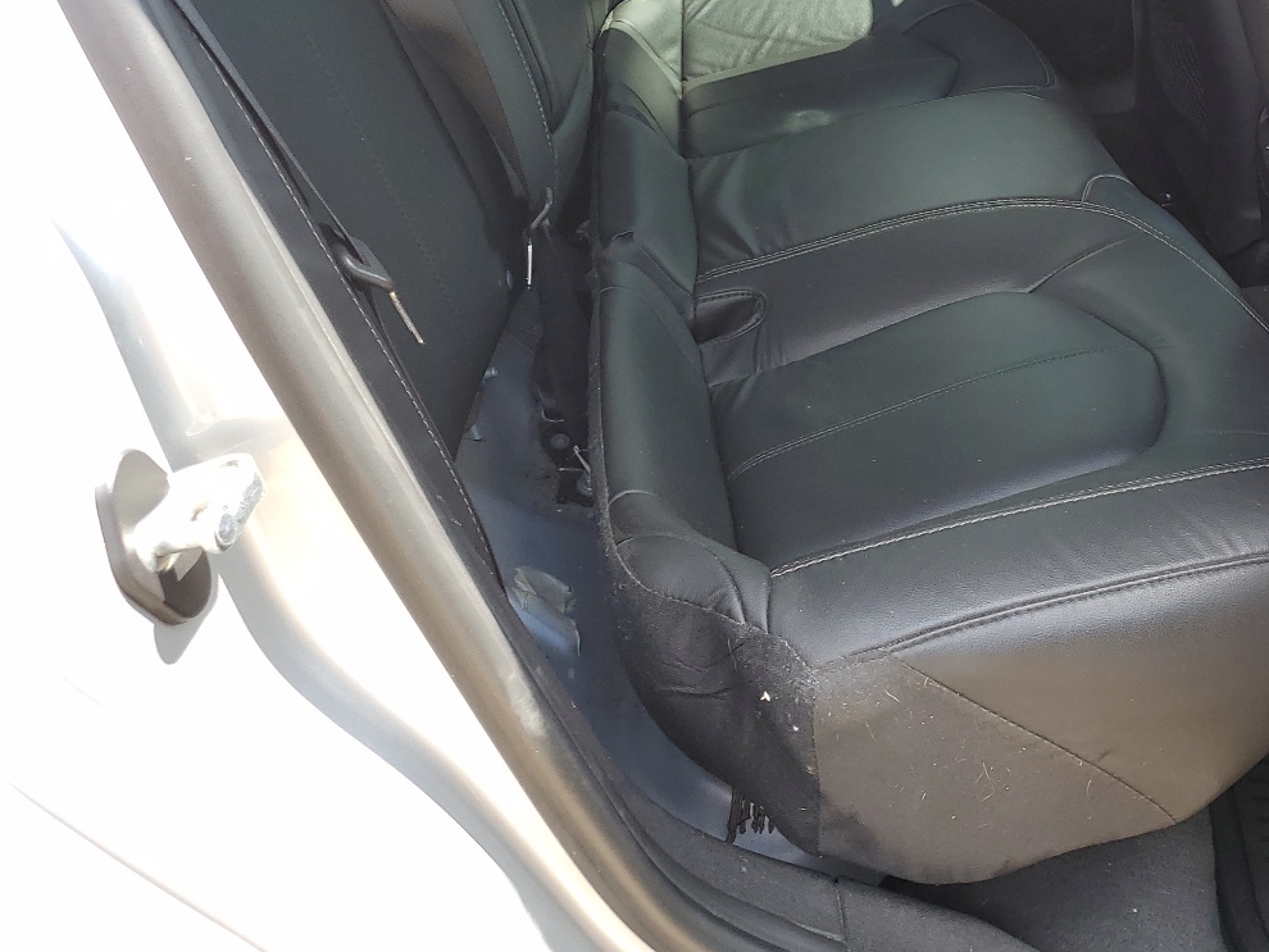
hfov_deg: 43.4
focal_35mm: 42
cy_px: 187
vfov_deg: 33.4
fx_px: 1540
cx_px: 941
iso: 50
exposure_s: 1/222
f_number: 1.5
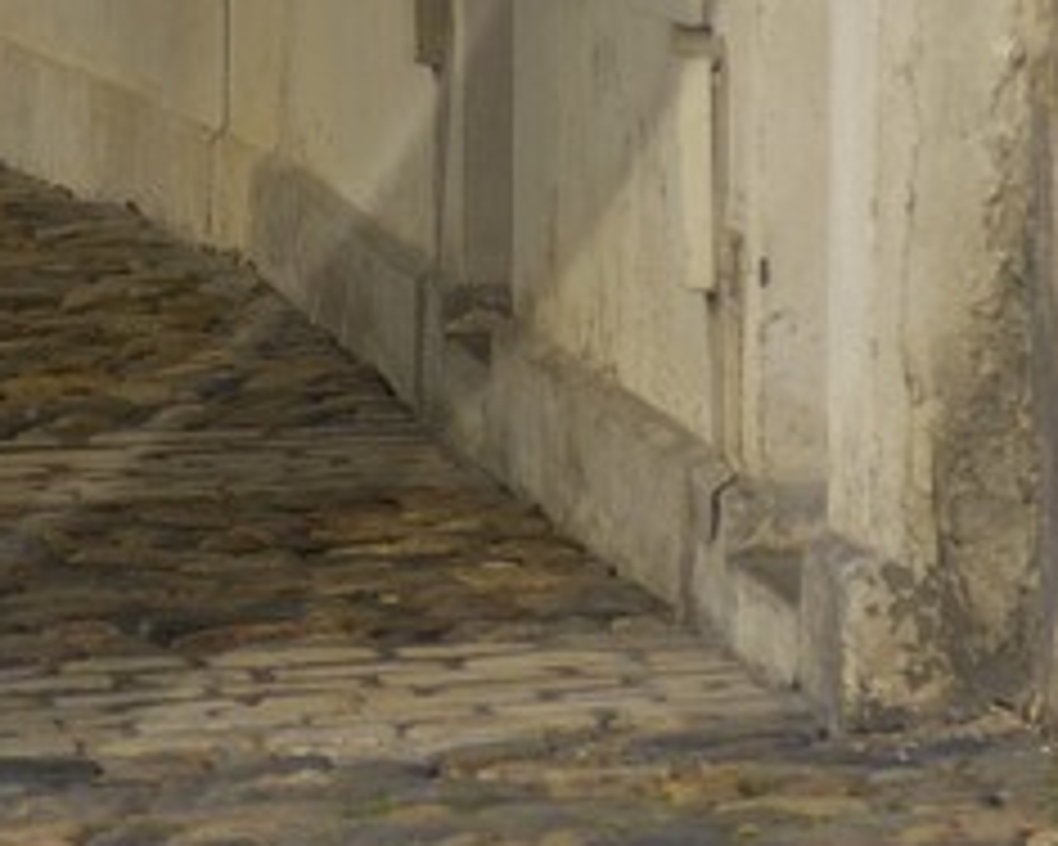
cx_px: -990
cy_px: -778
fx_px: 19482
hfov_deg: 3.1
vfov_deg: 2.5
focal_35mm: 622
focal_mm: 65
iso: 100
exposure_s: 1/125
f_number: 3.5
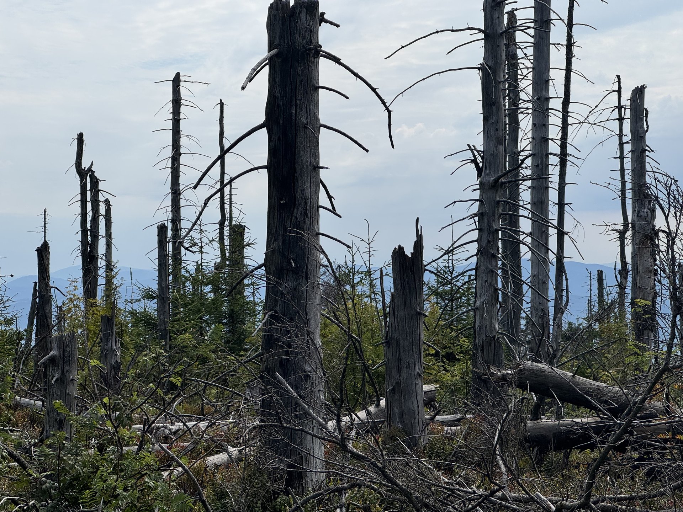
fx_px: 1519
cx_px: 342
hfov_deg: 25.3
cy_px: 256
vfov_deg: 19.1
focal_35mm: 77
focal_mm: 9
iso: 25
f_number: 2.8
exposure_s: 1/2053
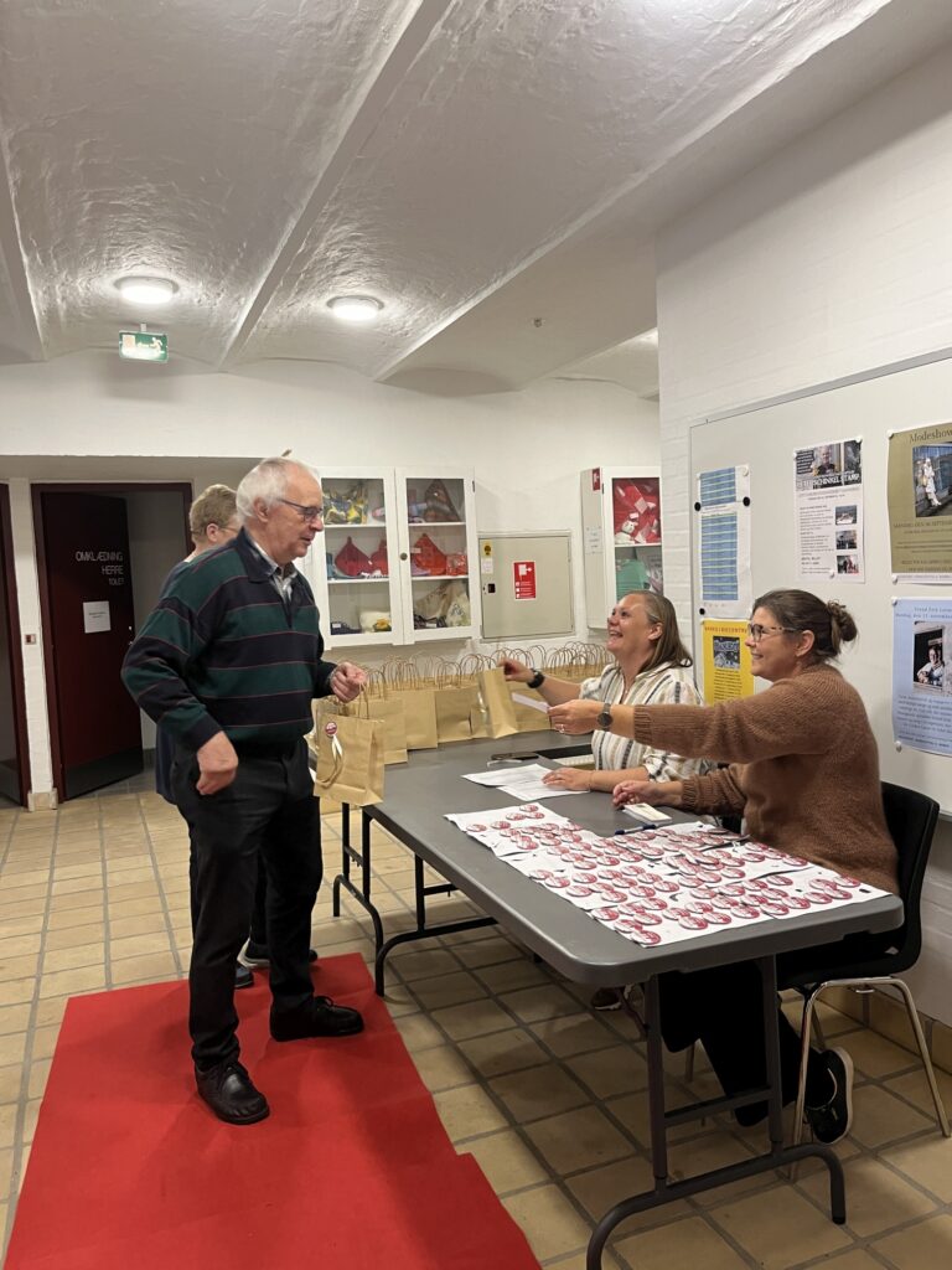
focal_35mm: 26
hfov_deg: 53.1
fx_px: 953
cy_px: 635
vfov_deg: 67.3
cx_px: 476
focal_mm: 5.1
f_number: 1.6
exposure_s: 1/50
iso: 160
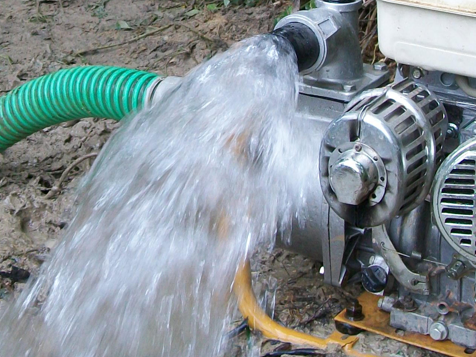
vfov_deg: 14.7
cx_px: 124
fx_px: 1347
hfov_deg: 19.9
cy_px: -29
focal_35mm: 98
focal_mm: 6.1
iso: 64
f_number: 2.7
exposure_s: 1/80
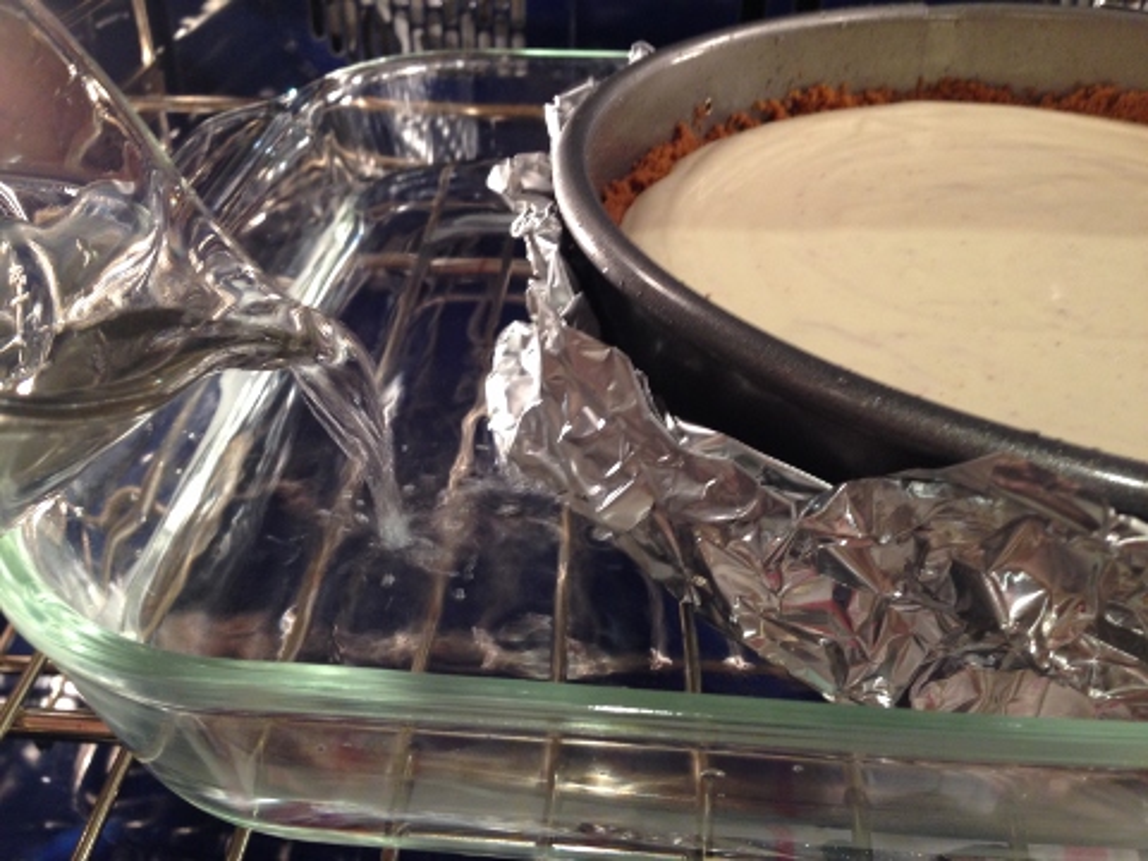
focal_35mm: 33
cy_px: 430
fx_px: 1094
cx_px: 574
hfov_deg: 55.4
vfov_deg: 42.9
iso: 125
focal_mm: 4.12
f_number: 2.4
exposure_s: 1/20
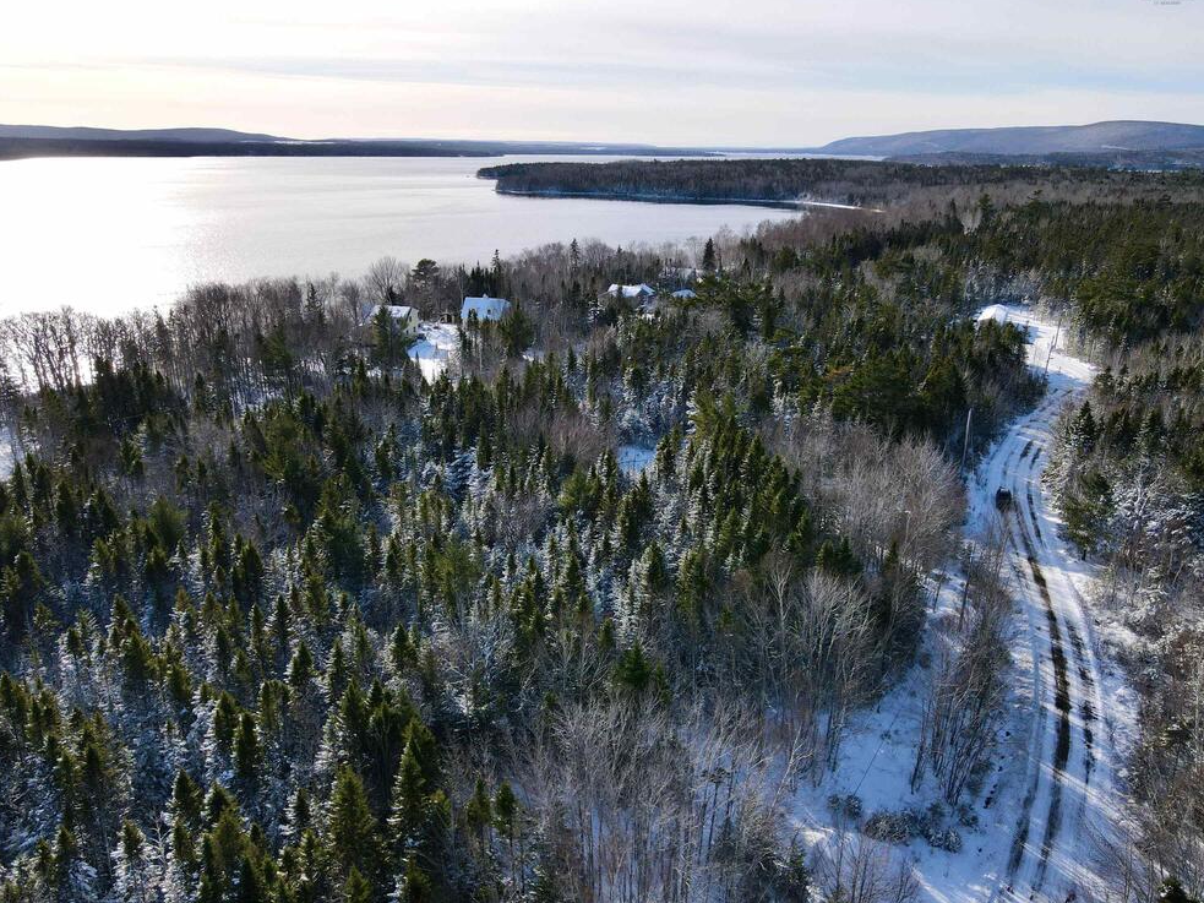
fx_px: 869
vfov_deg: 54.9
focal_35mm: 25
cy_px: 435
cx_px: 578
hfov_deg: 69.4
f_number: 2.8
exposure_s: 1/1000
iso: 100
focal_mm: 4.5
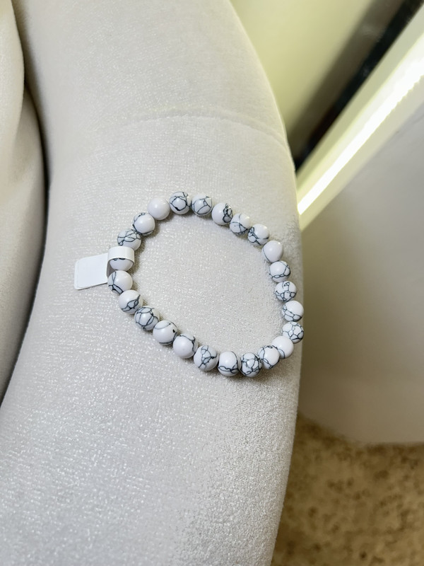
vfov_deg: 67.3
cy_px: 283
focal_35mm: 26
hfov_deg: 53.1
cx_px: 212
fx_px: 425
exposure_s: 1/120
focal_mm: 5.7
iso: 40
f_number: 1.5
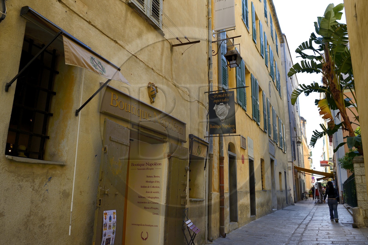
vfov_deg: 42.3
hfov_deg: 60.3
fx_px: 317
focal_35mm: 31
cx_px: 184
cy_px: 122
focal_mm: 31
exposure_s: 1/160
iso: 200
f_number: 8
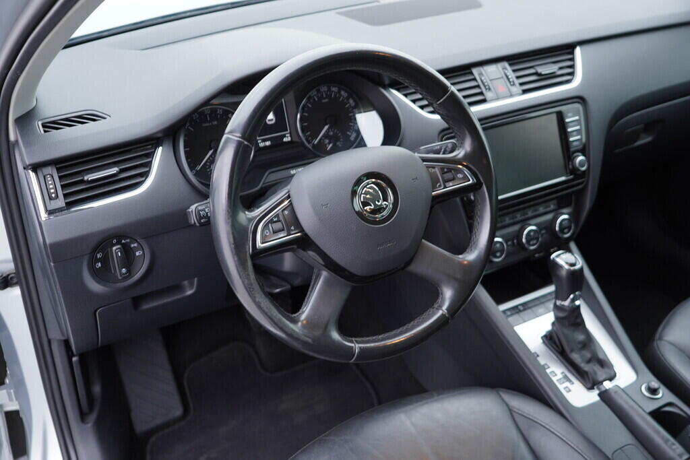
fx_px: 690
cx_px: 345
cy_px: 230
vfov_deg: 36.9
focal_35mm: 36
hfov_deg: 53.1
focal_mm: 24
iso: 200
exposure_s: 1/40
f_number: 2.8
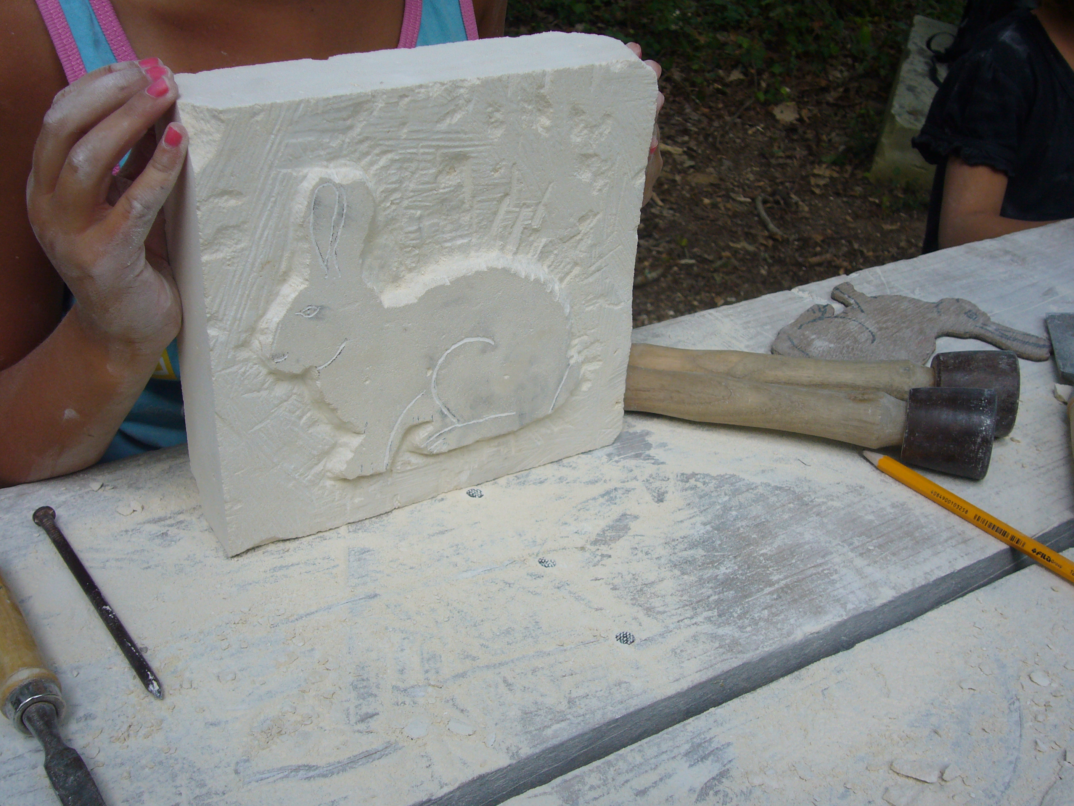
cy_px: 403
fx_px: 1303
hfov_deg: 44.8
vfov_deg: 34.3
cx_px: 537
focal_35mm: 42
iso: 80
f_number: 3.3
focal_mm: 6.9
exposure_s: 1/250
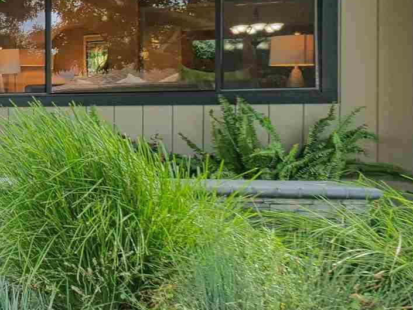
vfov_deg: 24.0
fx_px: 728
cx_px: -357
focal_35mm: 61
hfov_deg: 20.5
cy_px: 125
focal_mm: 7
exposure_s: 1/125
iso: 125
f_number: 4
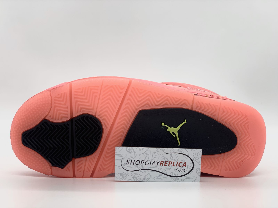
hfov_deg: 36.8
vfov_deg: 28.0
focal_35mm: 52
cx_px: 139
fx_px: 418
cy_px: 104
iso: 16
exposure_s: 1/128
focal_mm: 6
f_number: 2.4
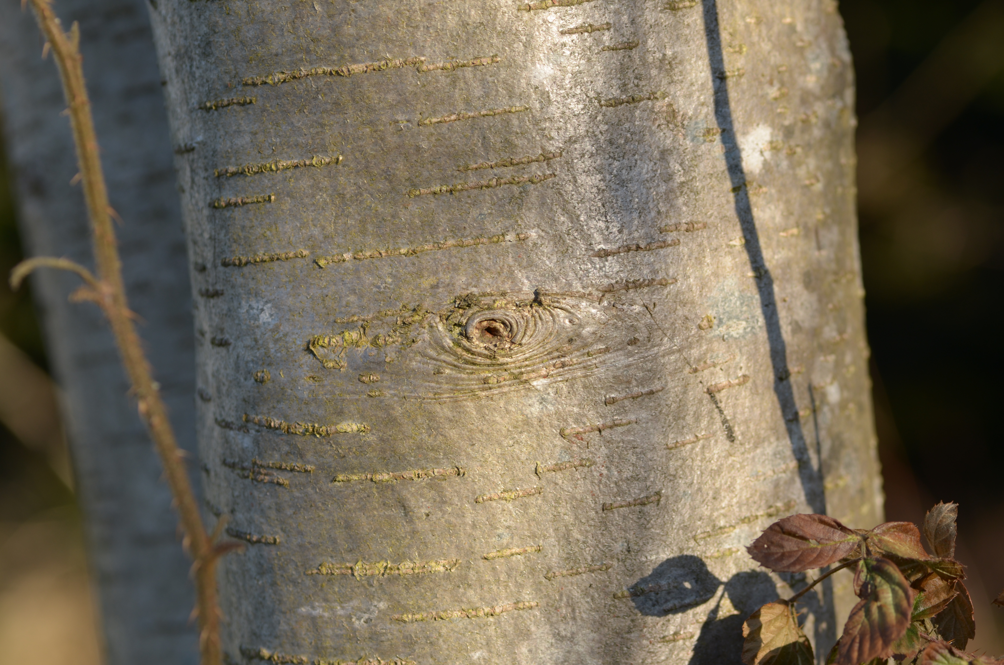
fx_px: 2922
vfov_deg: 13.0
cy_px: 332
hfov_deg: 19.5
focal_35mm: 105
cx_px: 502
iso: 100
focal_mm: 70
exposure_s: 1/320
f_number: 5
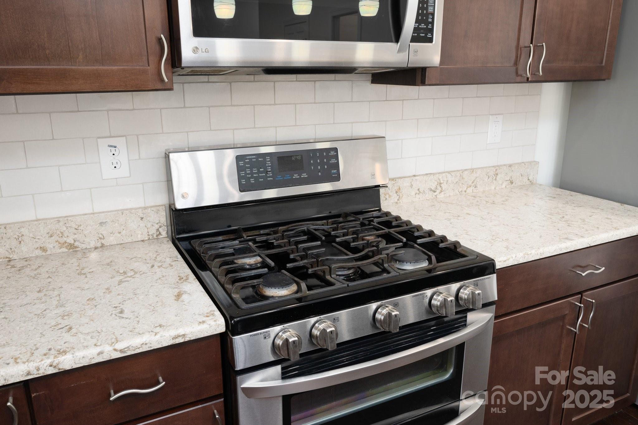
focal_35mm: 26
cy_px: 212
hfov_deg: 69.4
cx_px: 319
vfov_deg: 49.5
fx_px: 460
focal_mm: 26
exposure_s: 1/2
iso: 200
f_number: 8
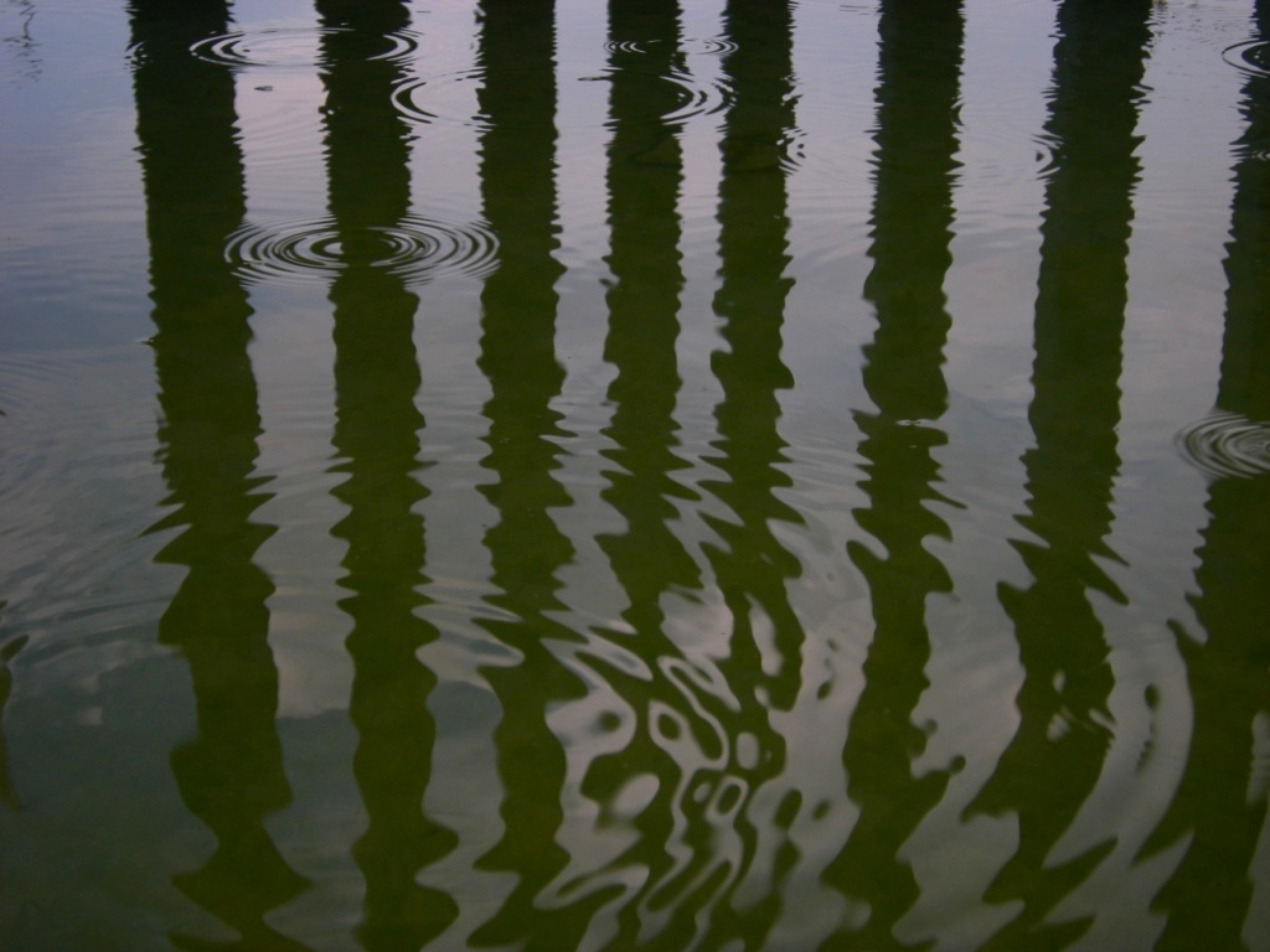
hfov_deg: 31.7
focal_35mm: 61
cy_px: 476
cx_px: 635
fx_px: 2238
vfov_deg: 24.0
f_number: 4.1
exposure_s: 1/176
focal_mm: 10.1
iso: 64
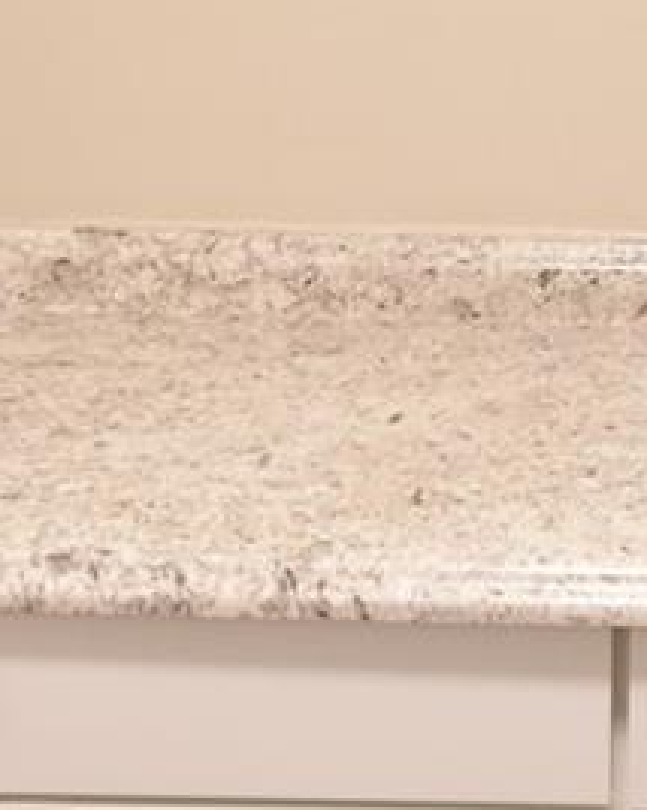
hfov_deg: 17.7
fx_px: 2013
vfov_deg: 22.4
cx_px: 674
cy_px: 151
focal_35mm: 84
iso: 800
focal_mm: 10
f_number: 3.5
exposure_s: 1/15
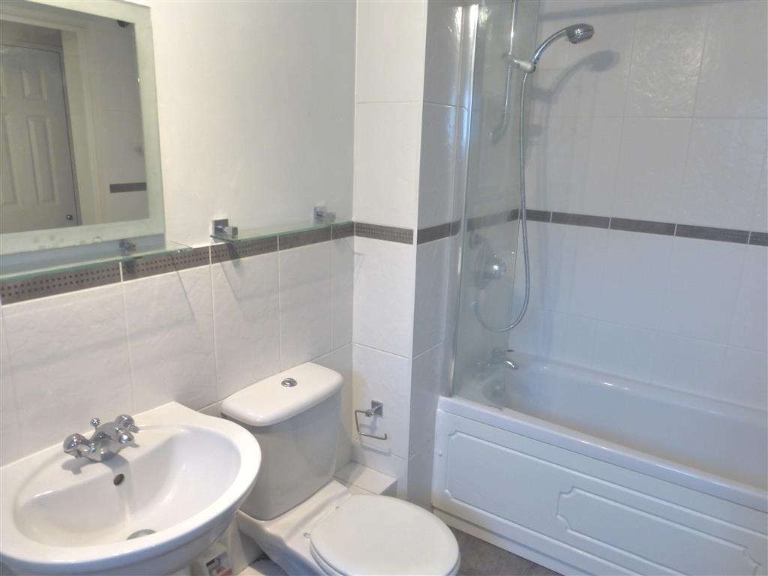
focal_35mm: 24
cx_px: 384
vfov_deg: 56.8
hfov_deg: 71.6
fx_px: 532
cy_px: 288
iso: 400
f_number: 3.3
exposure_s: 1/10
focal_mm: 4.3
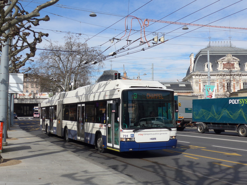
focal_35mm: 44
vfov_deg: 32.9
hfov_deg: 42.9
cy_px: 92
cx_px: 124
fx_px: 314
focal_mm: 9
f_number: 2.8
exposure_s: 1/2000
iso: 80
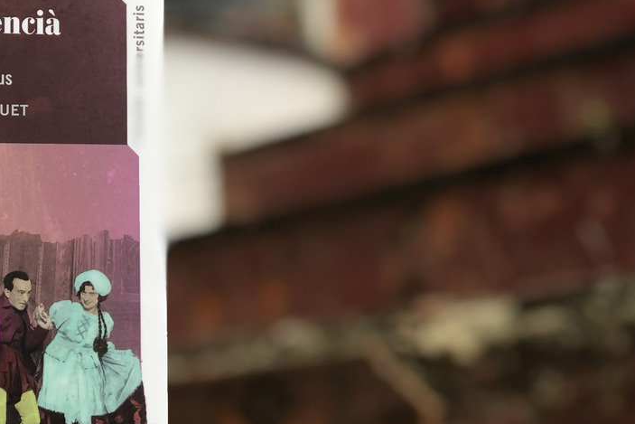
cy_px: 240
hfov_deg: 22.7
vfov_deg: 15.4
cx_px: 172
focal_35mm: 89
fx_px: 1570
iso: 25
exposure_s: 1/40
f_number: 2.8
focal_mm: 6.6
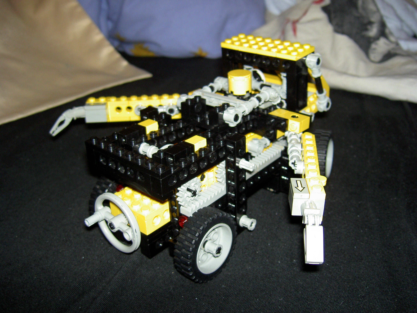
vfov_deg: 36.8
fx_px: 470
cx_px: 208
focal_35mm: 39
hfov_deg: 47.9
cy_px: 156
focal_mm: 8
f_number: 2.8
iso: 100
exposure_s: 1/59.5
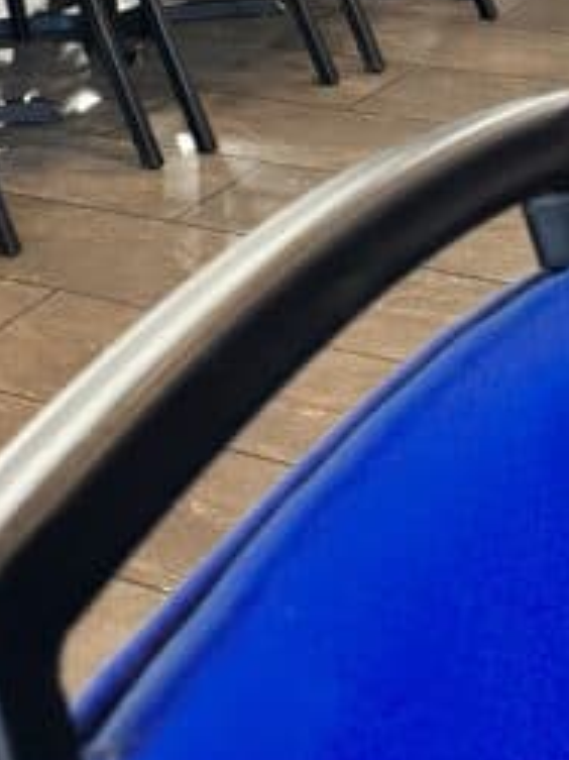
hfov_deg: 14.8
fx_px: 2150
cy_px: -194
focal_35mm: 98
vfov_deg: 18.8
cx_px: -30
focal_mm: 6.86
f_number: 1.78
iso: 125
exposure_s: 1/120
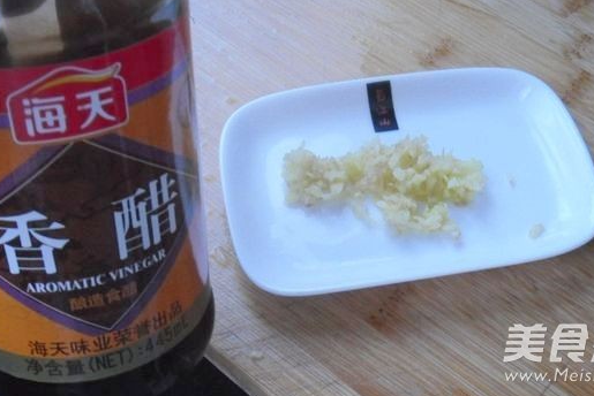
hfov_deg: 36.2
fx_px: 908
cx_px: 325
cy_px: 156
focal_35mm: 55
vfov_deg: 24.6
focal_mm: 8.46
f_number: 4.5
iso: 800
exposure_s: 1/22
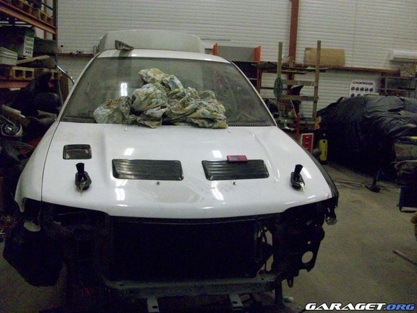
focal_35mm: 34
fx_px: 410
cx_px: 208
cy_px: 156
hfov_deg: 54.0
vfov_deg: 41.8
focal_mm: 5.7
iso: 617
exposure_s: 1/128
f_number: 2.8
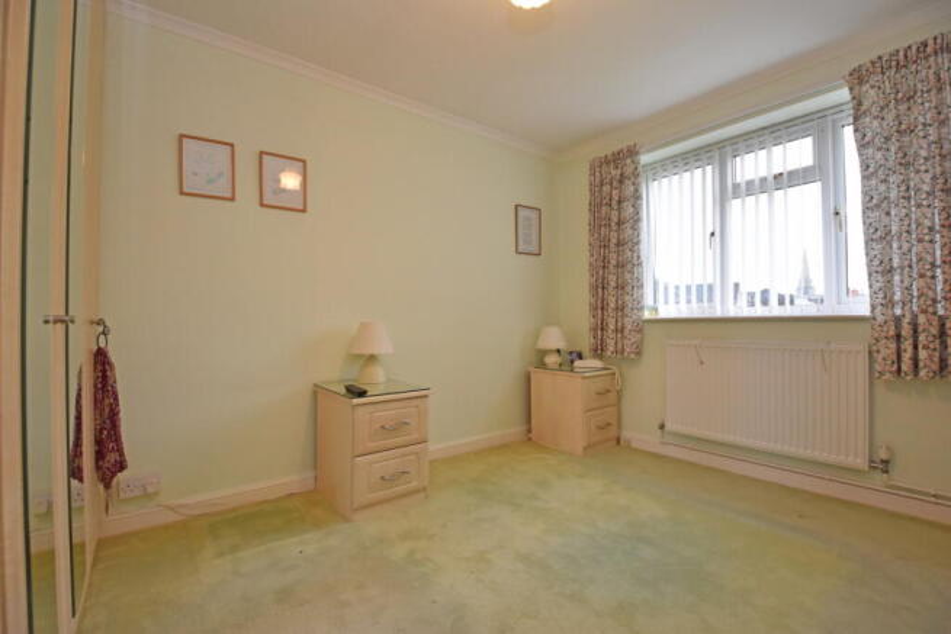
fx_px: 396
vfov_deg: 77.4
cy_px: 317
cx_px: 476
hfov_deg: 100.4
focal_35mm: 15
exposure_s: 1/125
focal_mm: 10
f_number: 4
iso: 1250
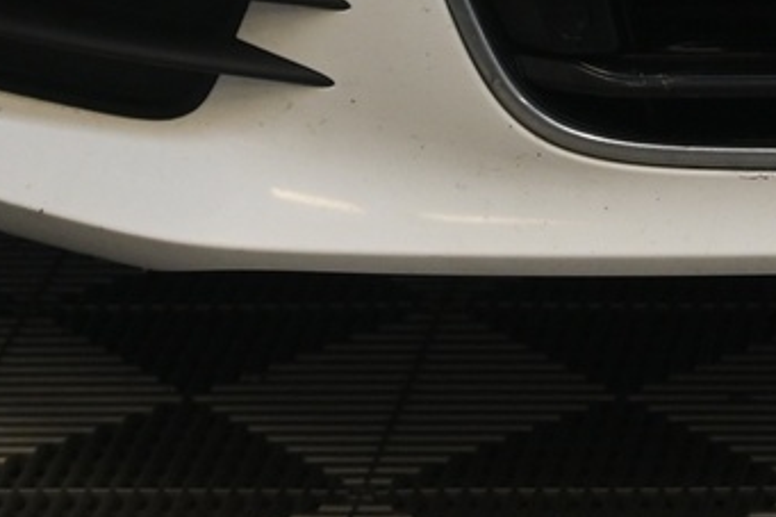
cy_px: -374
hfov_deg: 9.2
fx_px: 4687
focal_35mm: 218
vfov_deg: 6.2
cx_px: 1158
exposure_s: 1/60
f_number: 4.8
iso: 320
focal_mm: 30.5
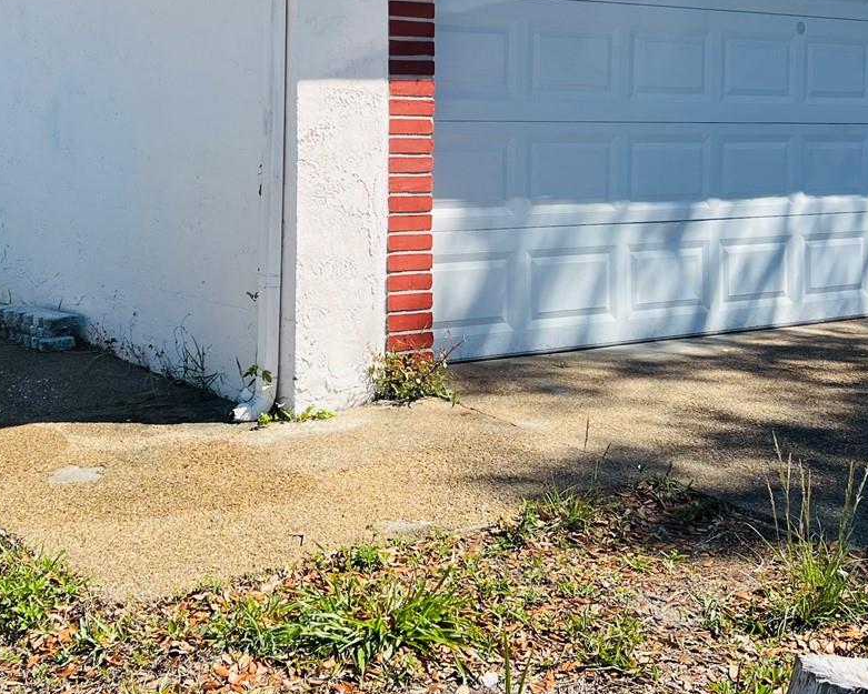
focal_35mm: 52
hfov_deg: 35.9
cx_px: 363
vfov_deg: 28.5
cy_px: 139
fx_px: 1336
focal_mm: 5.7
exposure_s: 1/2841
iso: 50
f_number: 1.5
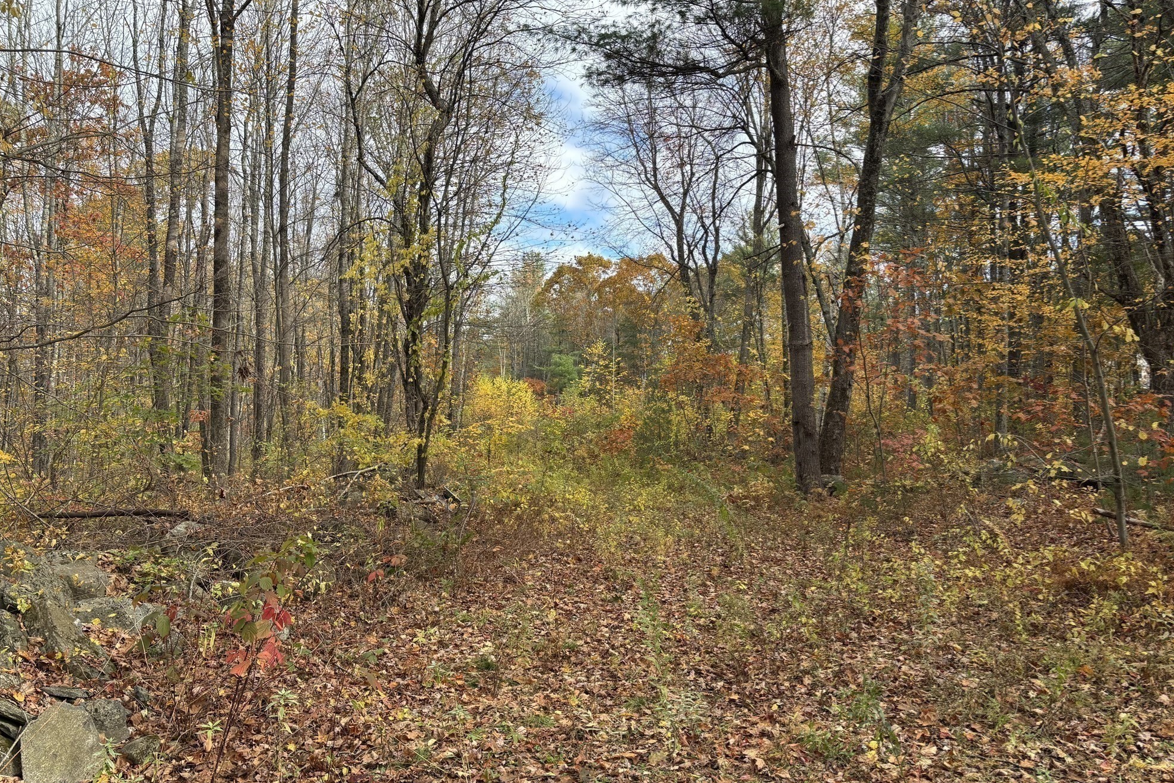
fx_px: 913
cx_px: 599
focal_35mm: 28
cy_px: 389
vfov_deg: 46.4
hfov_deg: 65.5
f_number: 1.6
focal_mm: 5.96
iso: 50
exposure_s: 1/684
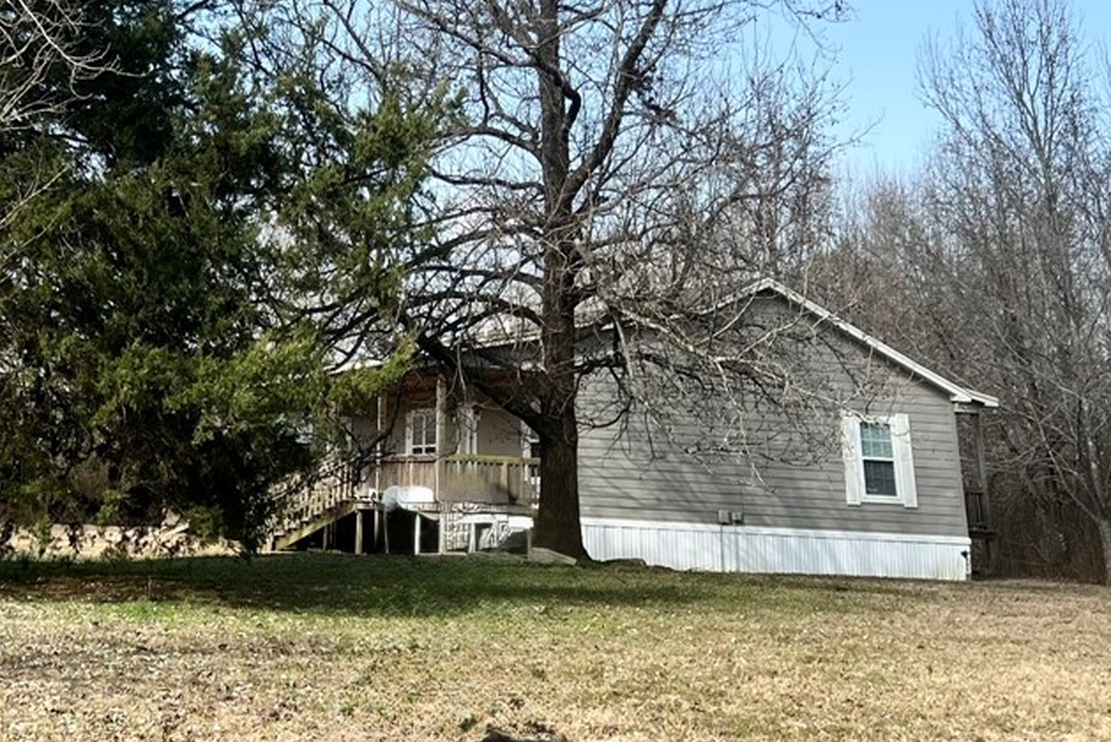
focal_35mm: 44
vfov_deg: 30.5
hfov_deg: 43.4
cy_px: 364
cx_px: 311
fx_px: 1358
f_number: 1.5
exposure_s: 1/2165
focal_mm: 5.7
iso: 50
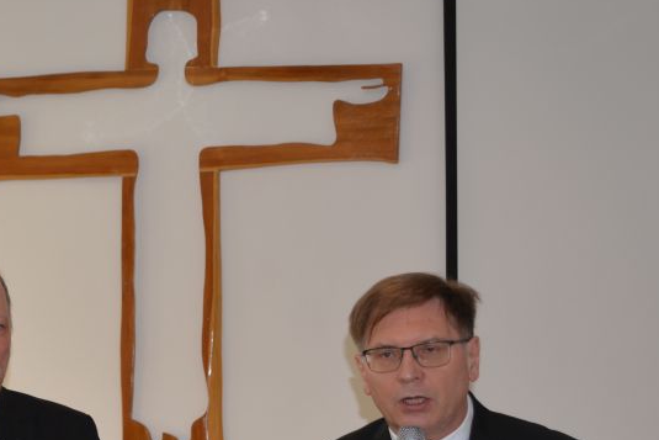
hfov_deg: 19.1
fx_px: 1868
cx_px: -78
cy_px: 479
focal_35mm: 102
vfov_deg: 13.2
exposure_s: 1/200
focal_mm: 26
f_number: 4
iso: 200
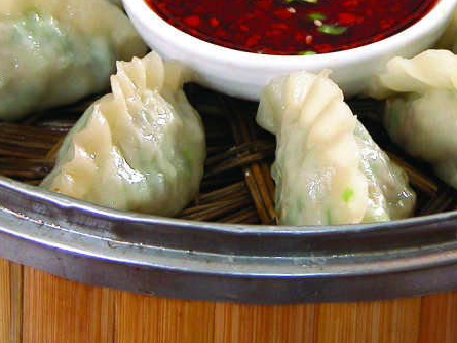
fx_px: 3526
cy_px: 61
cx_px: 273
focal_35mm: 267
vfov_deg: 5.6
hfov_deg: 7.4
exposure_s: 1/125
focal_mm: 29.5
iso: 100
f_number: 3.7
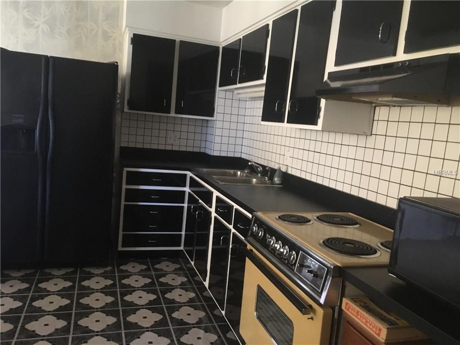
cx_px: 230
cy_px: 172
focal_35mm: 29
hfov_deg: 61.7
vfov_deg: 48.2
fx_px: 385
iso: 250
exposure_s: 1/15
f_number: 2.2
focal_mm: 4.15
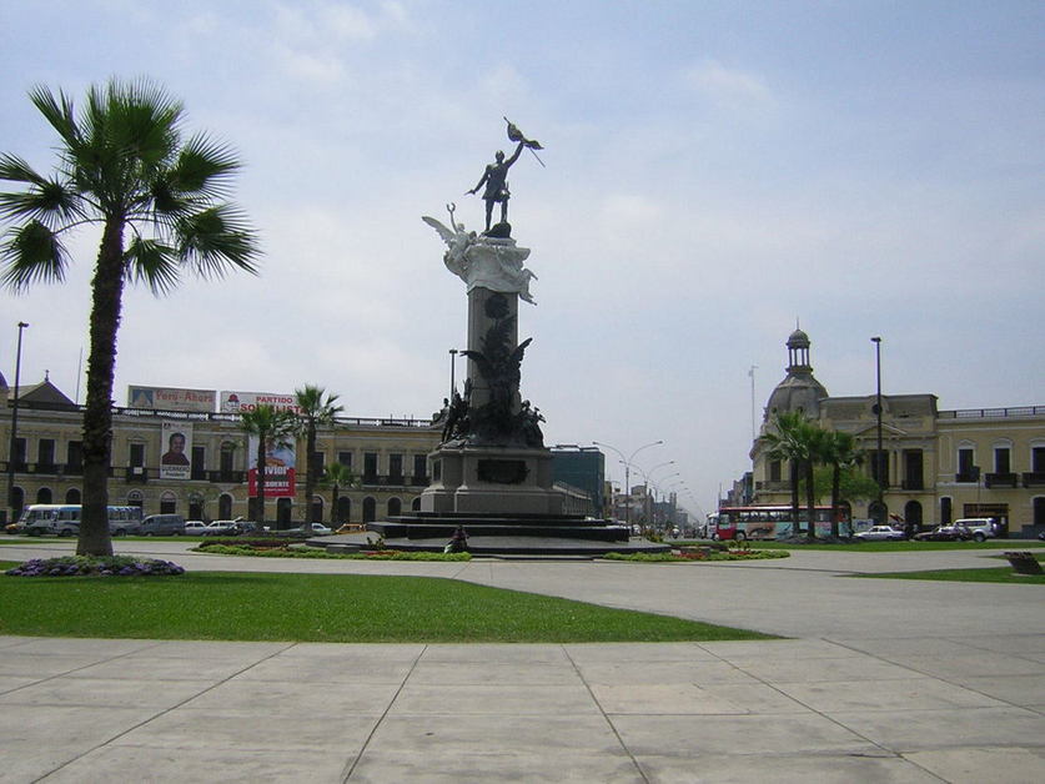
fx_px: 1087
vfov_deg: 39.7
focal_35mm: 36
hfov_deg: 51.3
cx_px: 522
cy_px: 392
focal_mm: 4.7
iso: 50
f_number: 5.2
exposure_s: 1/593
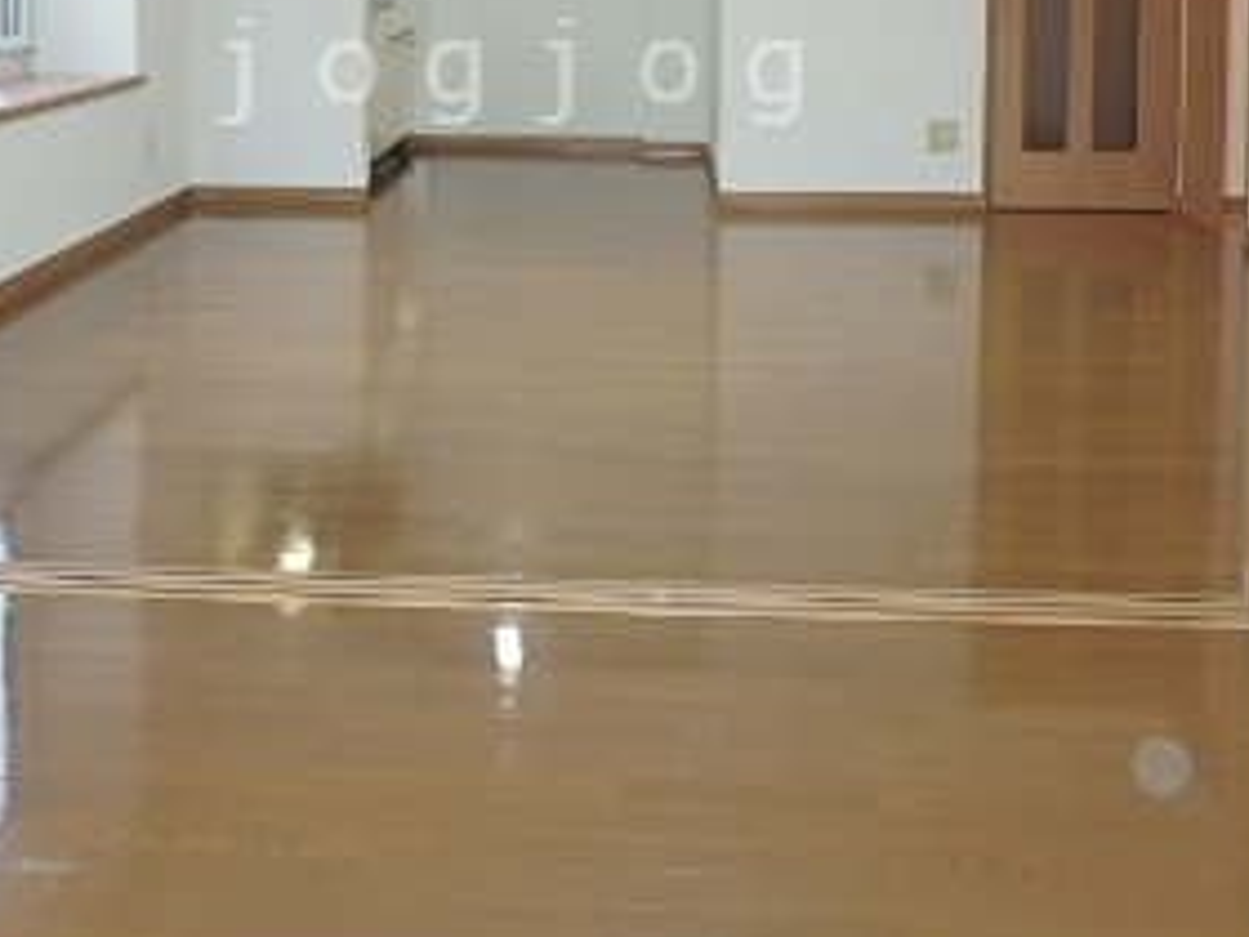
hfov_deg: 39.5
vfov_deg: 28.9
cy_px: 71
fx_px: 1732
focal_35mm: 48
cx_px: 522
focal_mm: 3.7
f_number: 3.5
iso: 200
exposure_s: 1/30
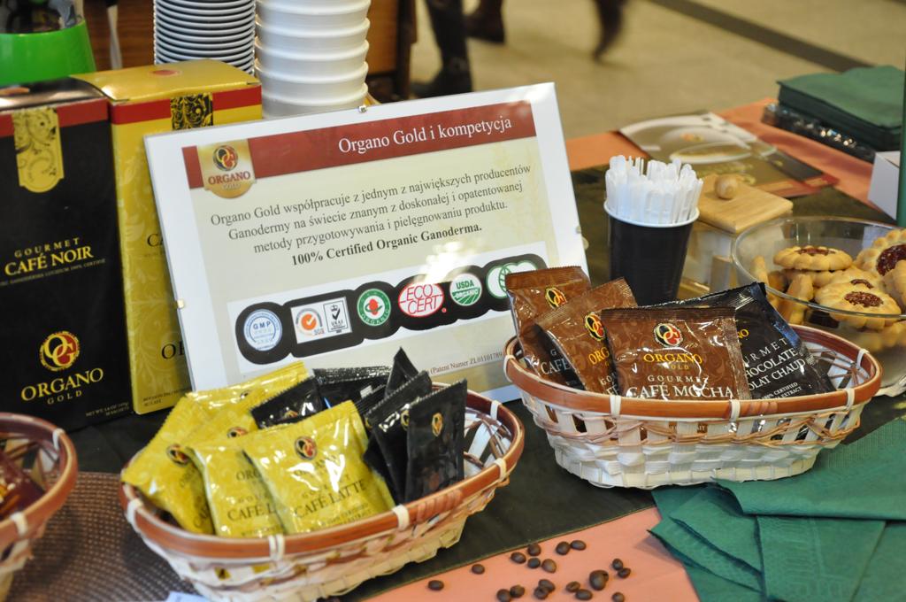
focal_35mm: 57
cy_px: 301
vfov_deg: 23.7
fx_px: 1433
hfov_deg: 35.1
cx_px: 453
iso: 2000
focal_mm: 38
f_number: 4.5
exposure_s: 1/25
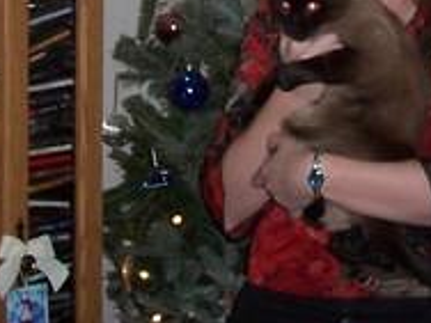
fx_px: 1569
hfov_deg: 15.4
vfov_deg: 11.5
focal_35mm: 126
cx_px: 406
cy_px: -76
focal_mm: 5.6
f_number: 2.8
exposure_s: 1/60
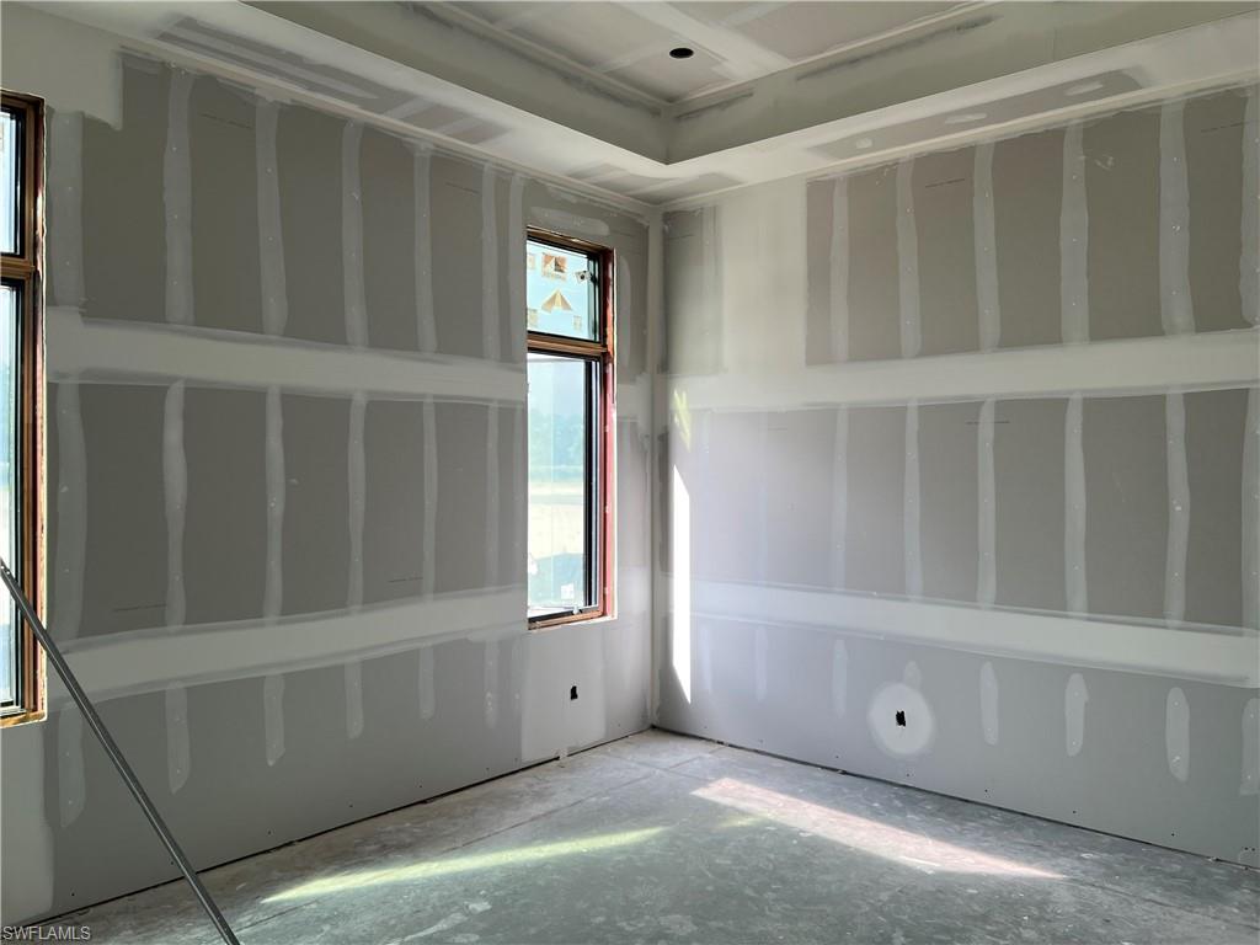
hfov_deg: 67.3
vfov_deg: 53.1
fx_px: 946
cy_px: 472
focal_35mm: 26
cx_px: 630
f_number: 1.5
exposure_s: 1/533
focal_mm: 5.7
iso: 50
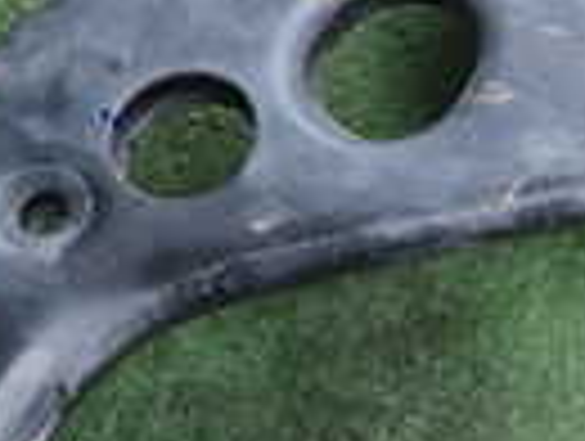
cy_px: 180
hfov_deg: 16.6
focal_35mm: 115
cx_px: 639
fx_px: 1947
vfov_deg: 12.9
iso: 200
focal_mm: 4.5
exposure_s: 1/40
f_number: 2
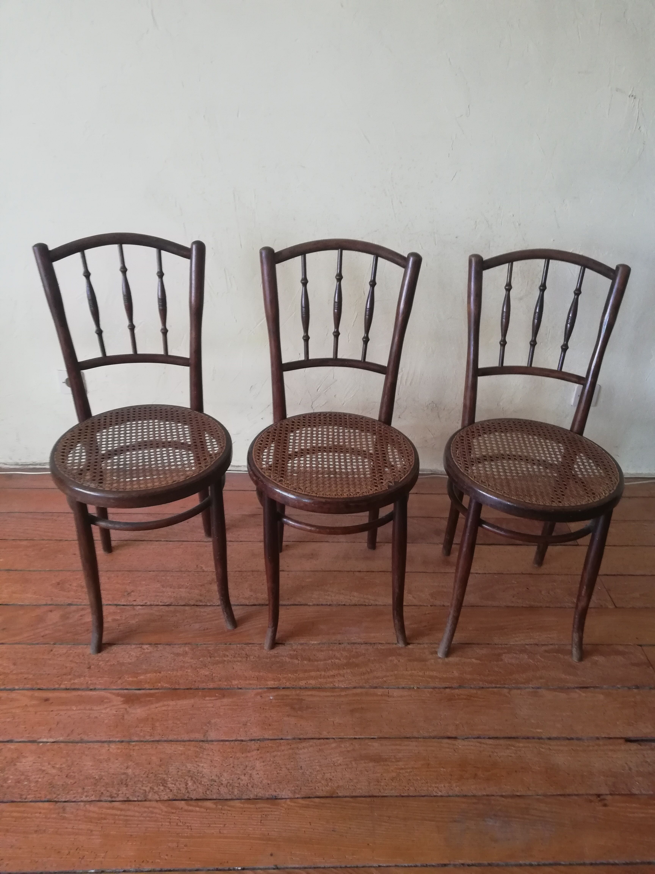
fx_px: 656
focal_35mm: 26
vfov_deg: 67.3
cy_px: 437
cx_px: 328
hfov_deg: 53.1
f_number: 2.2
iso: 320
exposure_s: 1/25
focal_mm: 3.81
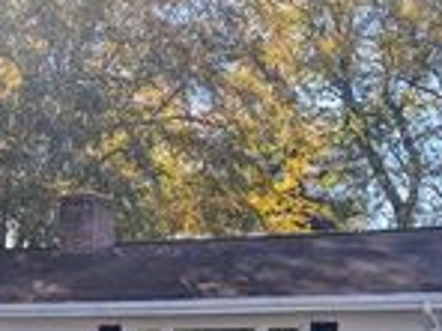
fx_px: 1034
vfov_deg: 16.9
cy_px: 459
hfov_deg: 23.4
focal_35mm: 81
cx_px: 39
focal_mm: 6.81
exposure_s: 1/858
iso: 41
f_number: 1.85
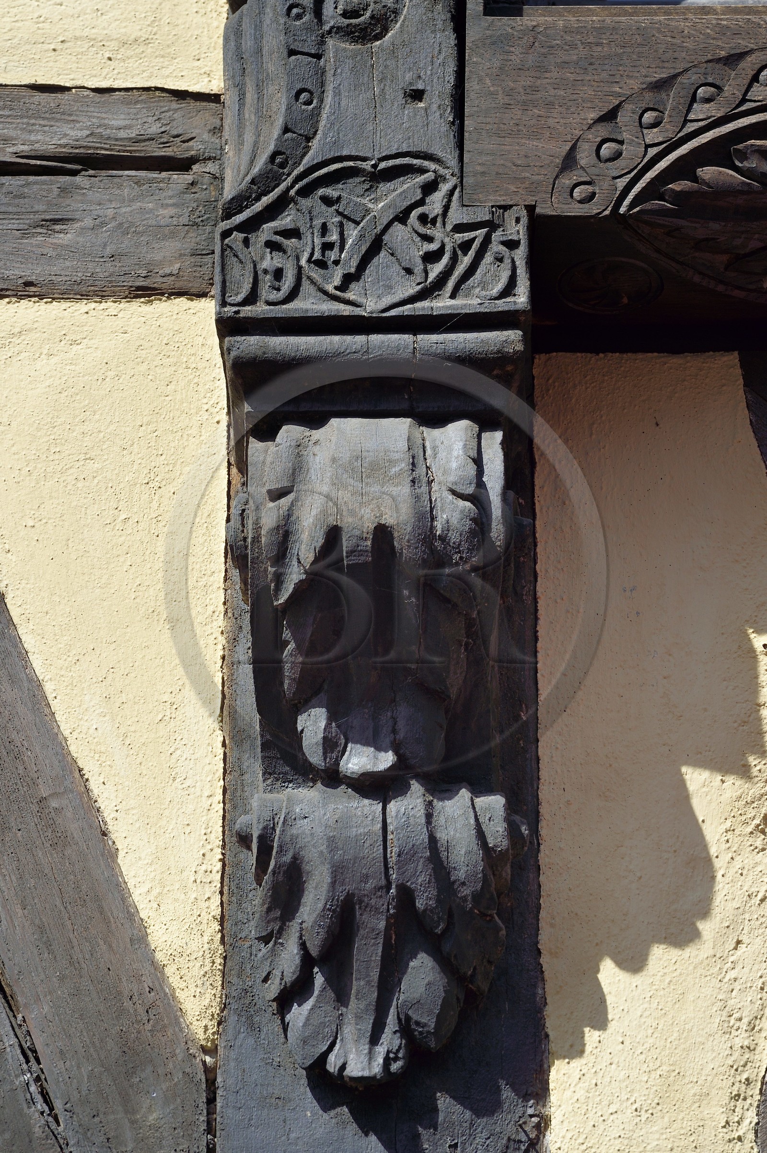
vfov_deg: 10.3
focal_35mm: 200
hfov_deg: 6.9
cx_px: 384
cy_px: 576
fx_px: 6400
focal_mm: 200
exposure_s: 1/250
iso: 200
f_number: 10
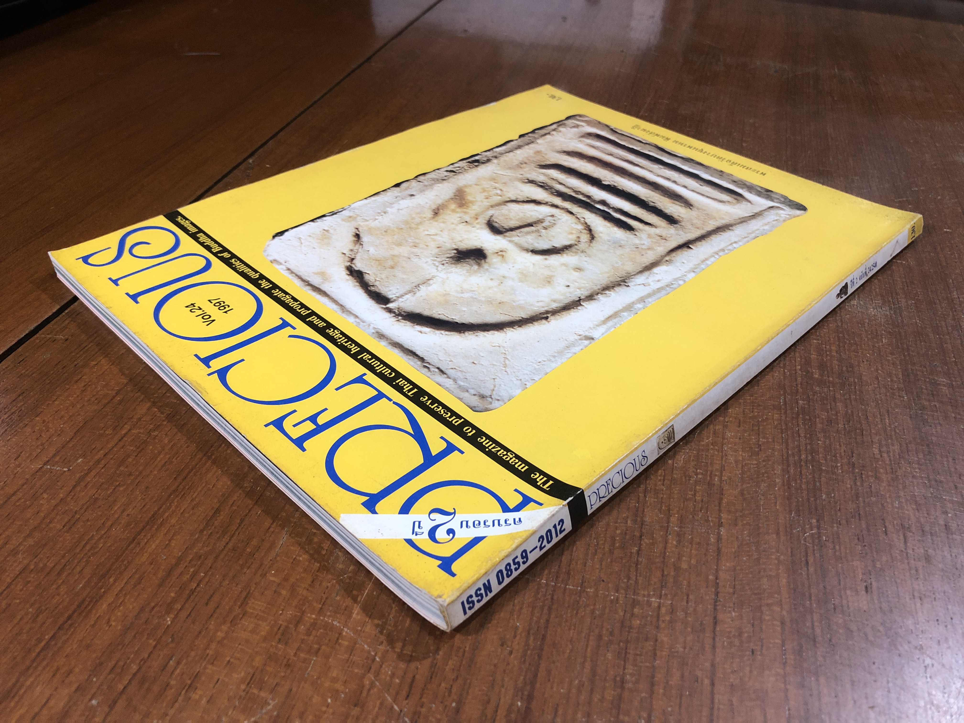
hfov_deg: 63.4
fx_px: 780
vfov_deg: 49.7
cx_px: 482
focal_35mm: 28
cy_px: 362
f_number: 1.8
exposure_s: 1/15
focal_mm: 3.99
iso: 40
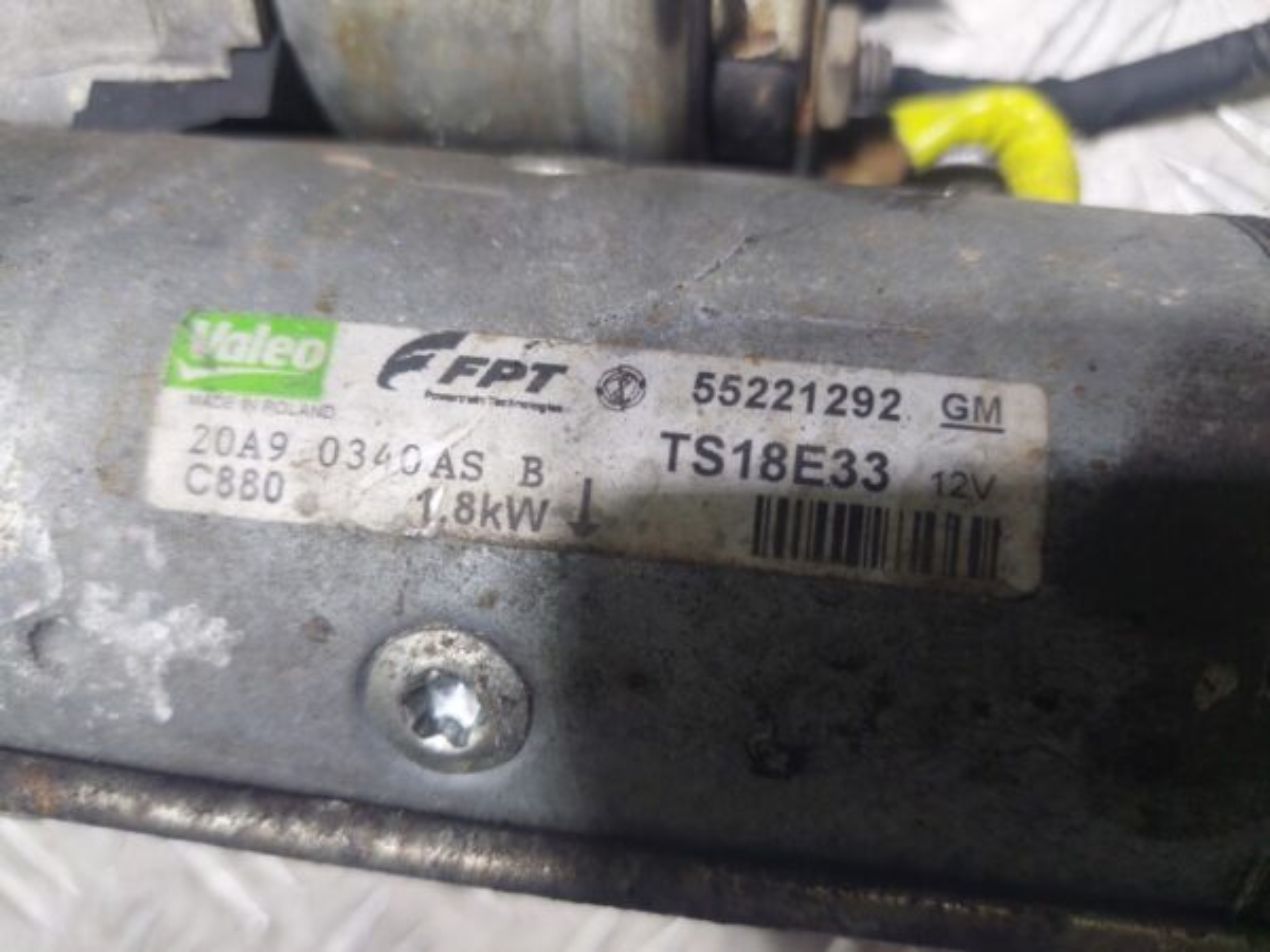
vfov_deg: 54.9
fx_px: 917
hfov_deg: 69.4
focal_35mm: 25
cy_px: 476
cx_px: 635
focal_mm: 5.23
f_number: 1.8
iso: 200
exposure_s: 1/50
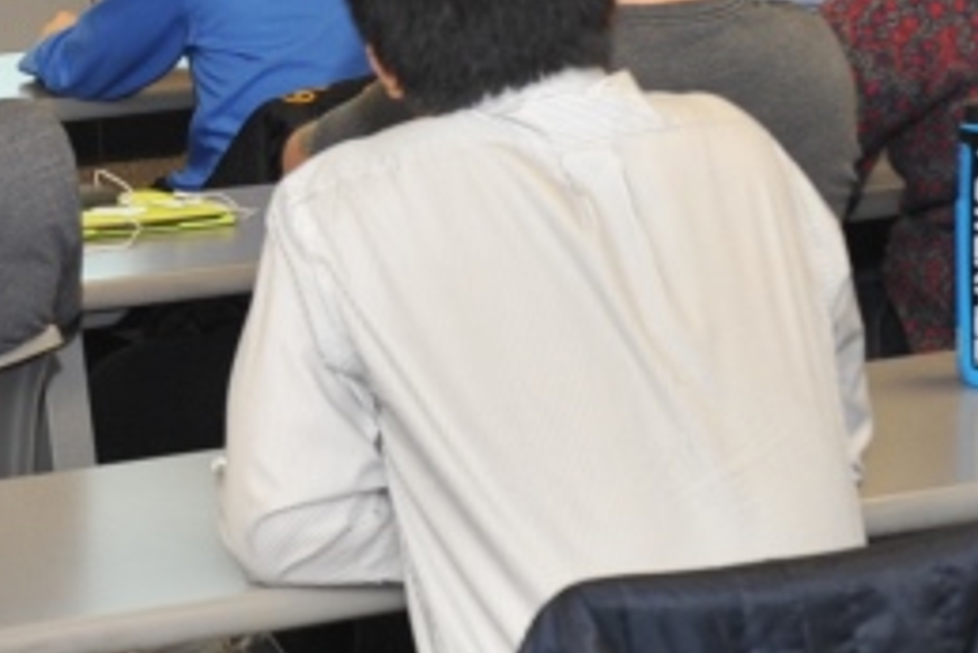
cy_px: 98
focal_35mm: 185
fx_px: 5028
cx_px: -238
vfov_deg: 7.4
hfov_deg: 10.9
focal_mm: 48
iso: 1250
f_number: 7.1
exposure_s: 1/60
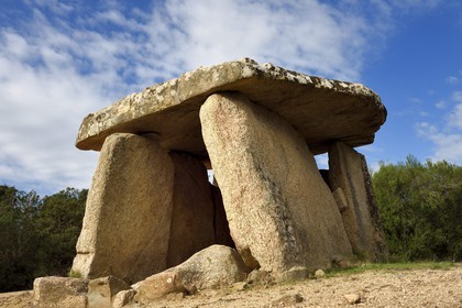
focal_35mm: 35
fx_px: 449
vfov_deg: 37.9
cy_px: 154
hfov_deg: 54.4
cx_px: 231
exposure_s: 1/250
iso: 200
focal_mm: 35
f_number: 14
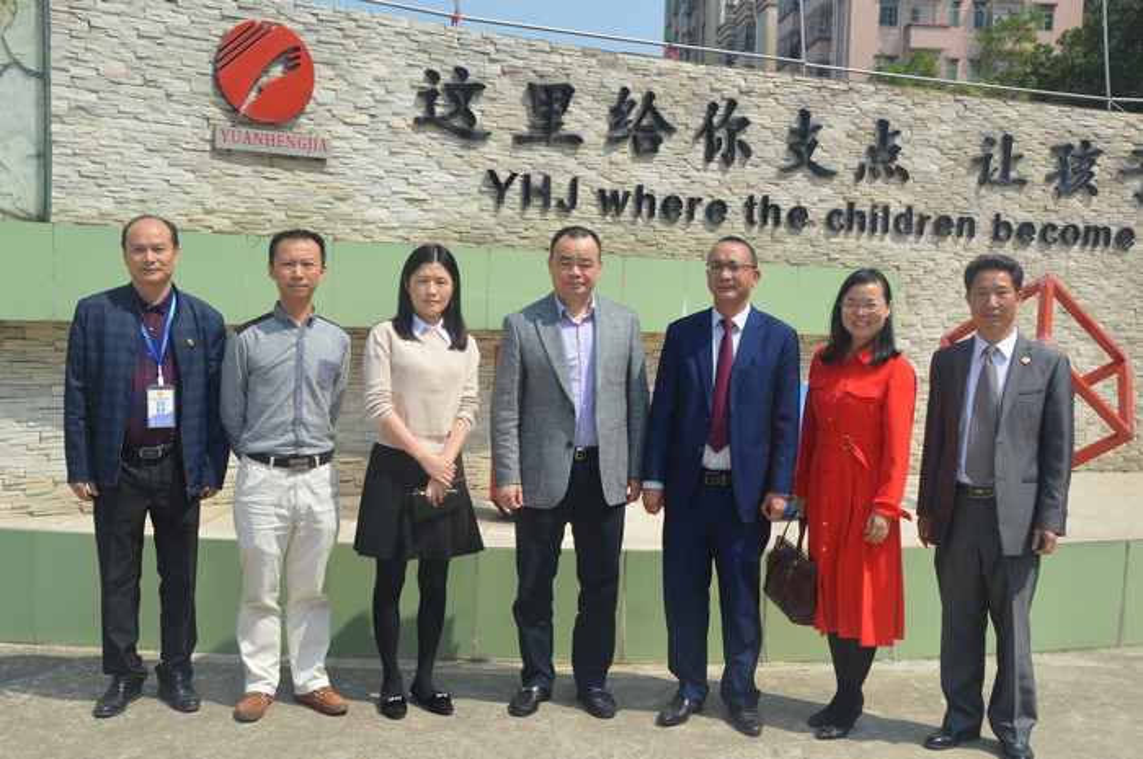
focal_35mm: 36
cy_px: 380
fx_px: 1142
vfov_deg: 36.8
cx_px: 572
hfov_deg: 53.2
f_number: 8
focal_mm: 24
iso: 100
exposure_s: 1/250
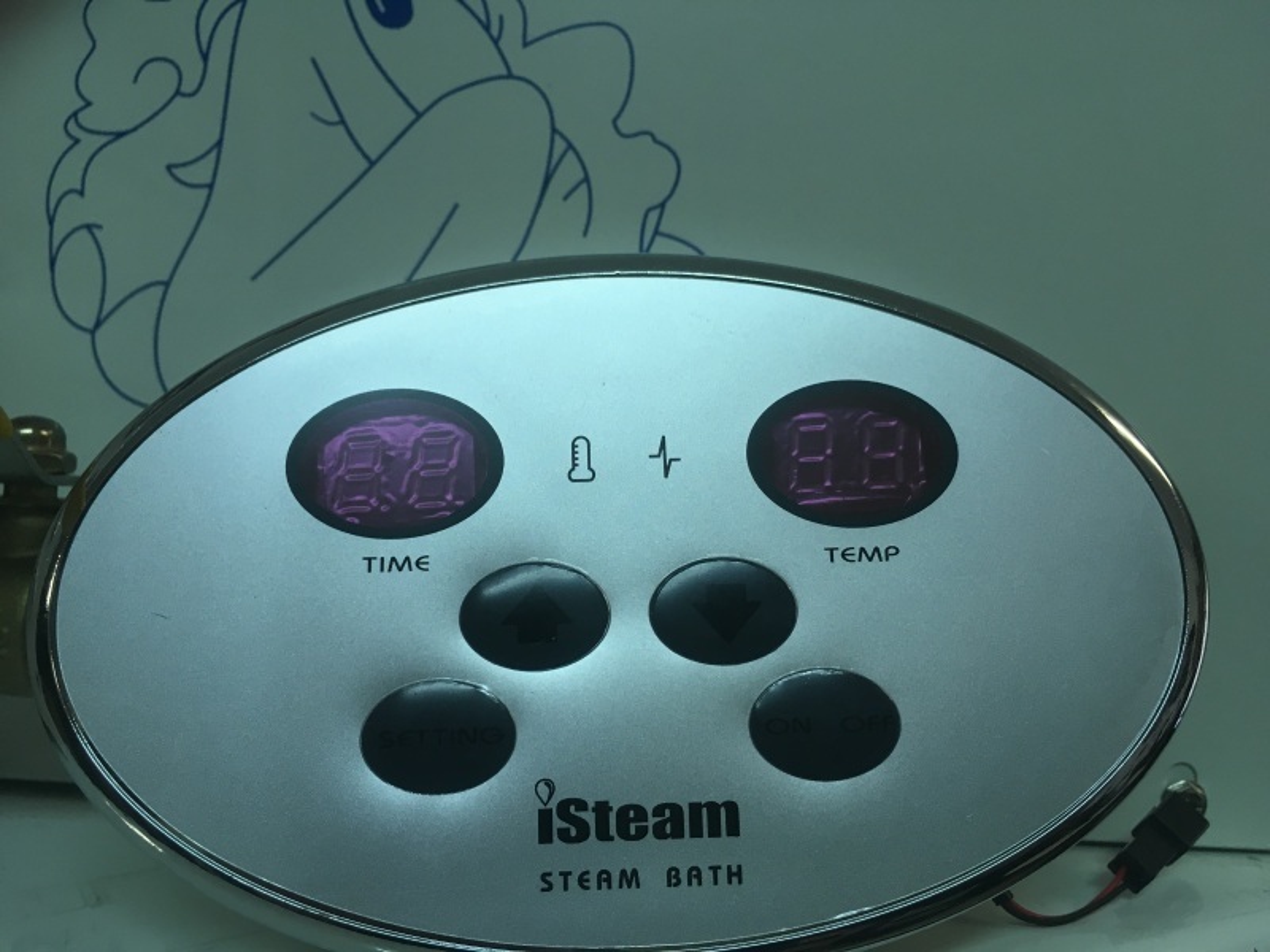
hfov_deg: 61.7
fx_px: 1064
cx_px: 635
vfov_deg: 48.2
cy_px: 476
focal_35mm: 29
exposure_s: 1/33
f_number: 2.2
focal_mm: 4.15
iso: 40
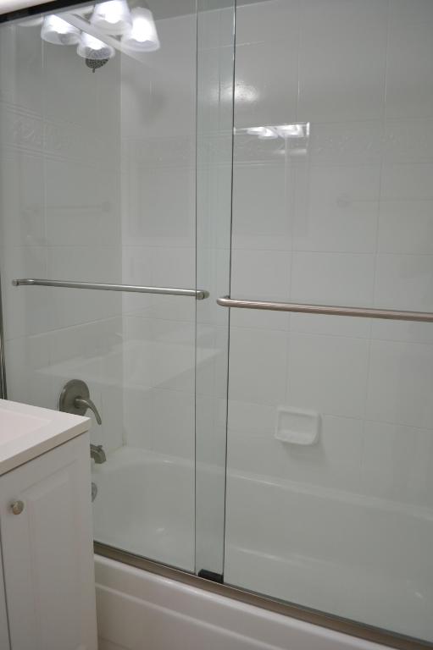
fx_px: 488
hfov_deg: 47.9
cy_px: 325
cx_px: 216
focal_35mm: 27
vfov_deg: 67.4
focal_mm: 18
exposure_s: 1/60
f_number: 4
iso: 400
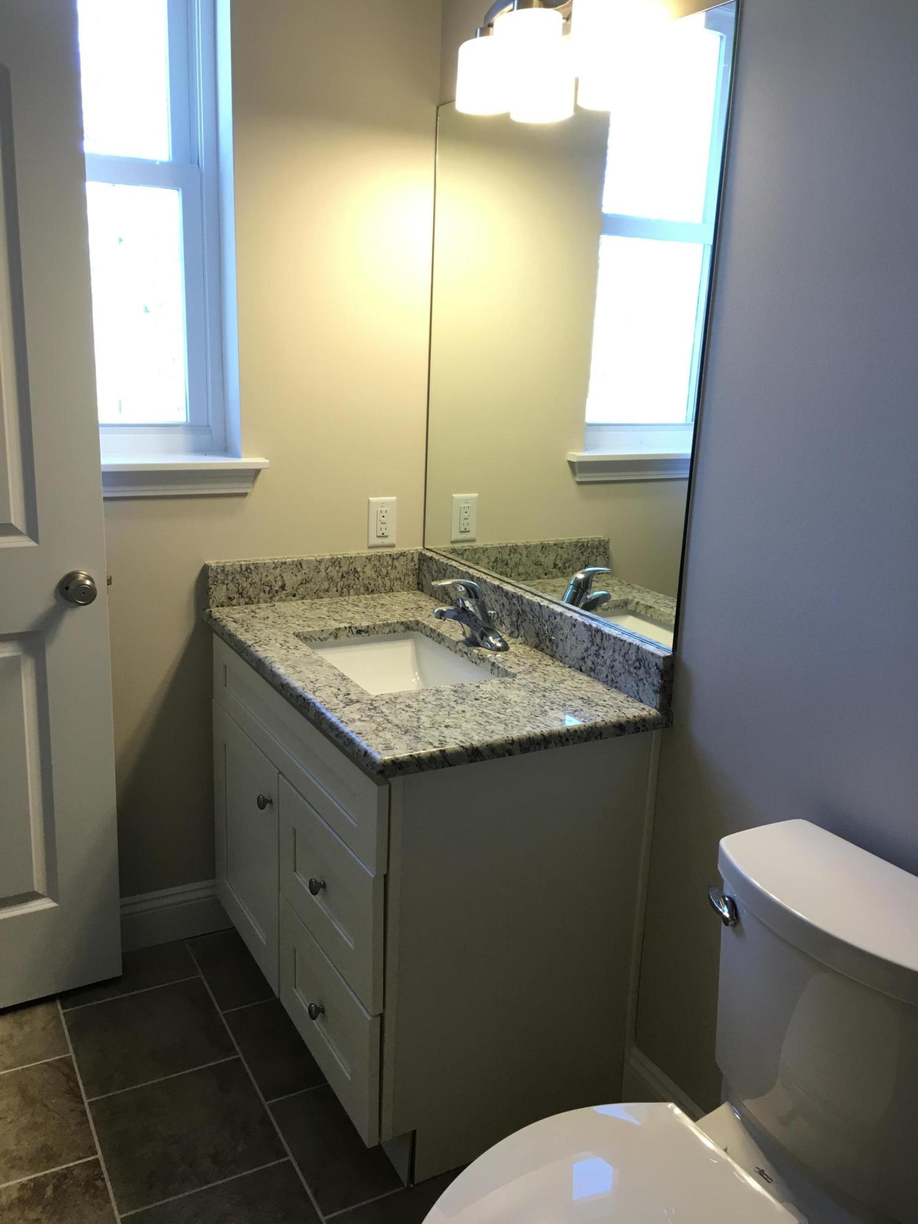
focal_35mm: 29
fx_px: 1025
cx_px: 459
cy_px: 612
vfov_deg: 61.7
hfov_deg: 48.2
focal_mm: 4.15
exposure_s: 1/30
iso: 32
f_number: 2.2
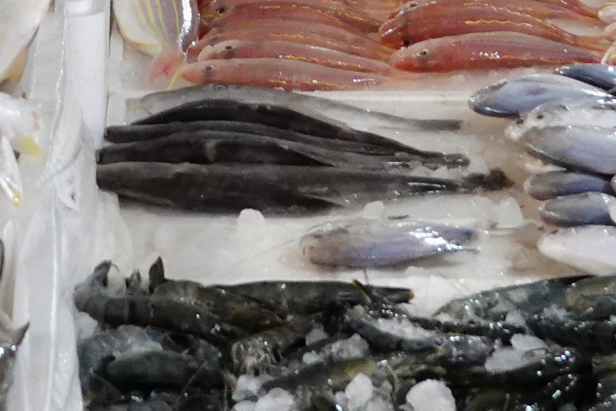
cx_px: 145
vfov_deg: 8.1
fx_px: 2789
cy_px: -311
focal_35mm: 163
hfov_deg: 12.6
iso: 800
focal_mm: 12.51
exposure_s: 1/30
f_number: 3.5
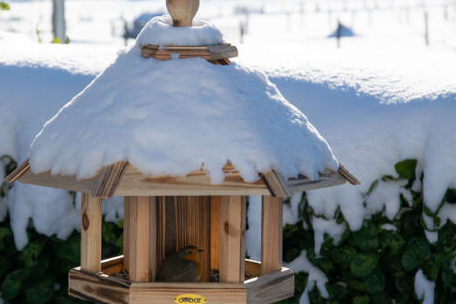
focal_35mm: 171
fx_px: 2166
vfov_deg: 8.0
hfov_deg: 12.0
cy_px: 161
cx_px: 183
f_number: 8
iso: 200
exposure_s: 1/1000
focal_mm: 80
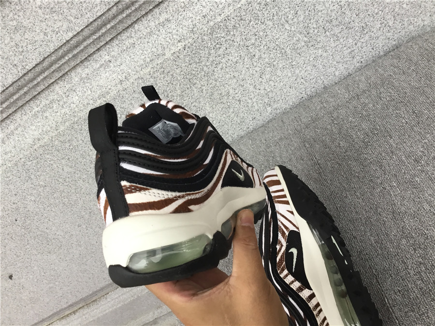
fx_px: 390
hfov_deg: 58.4
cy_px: 163
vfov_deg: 45.4
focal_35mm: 31
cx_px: 218
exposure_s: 1/33
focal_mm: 3.3
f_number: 2.4
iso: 25
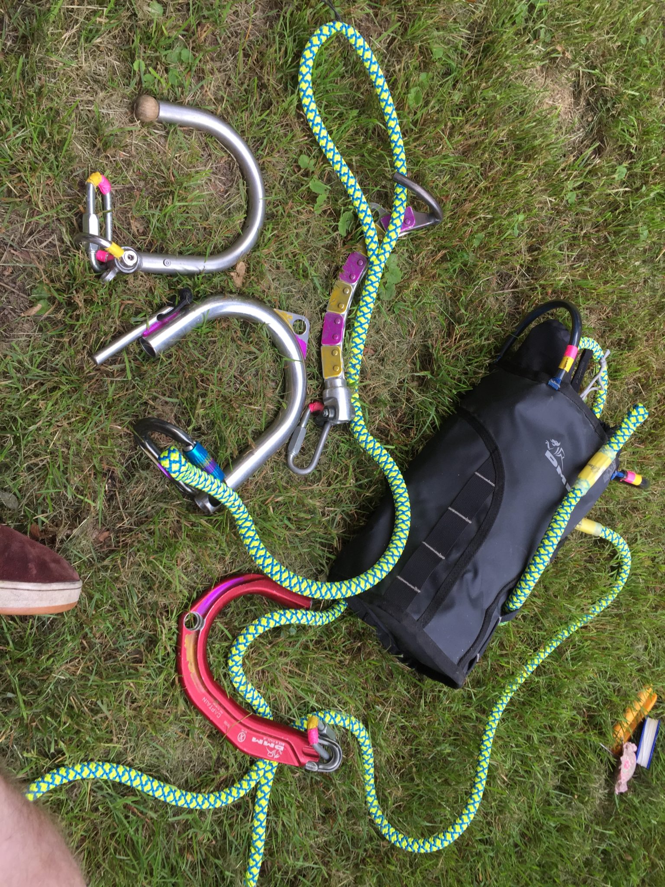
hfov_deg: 48.2
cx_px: 332
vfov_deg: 61.7
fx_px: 743
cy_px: 444
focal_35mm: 29
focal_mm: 4.15
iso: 32
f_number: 2.2
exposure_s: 1/50
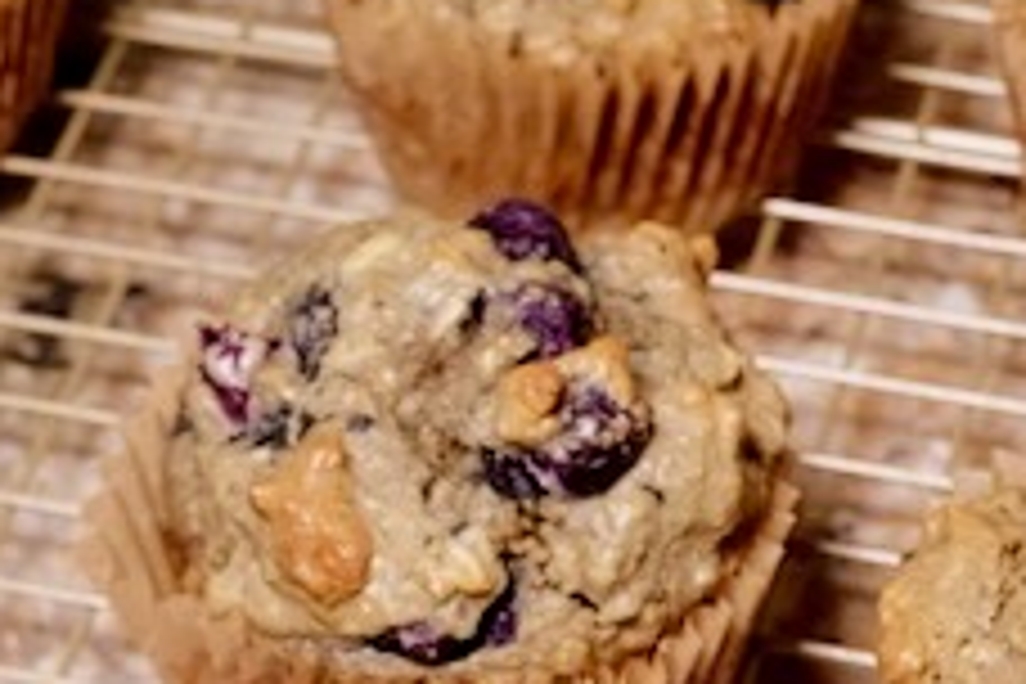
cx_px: 198
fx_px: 4474
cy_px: 1202
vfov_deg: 8.4
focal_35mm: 157
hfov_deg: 13.0
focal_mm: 28
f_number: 5.6
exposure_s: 1/50
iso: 2500
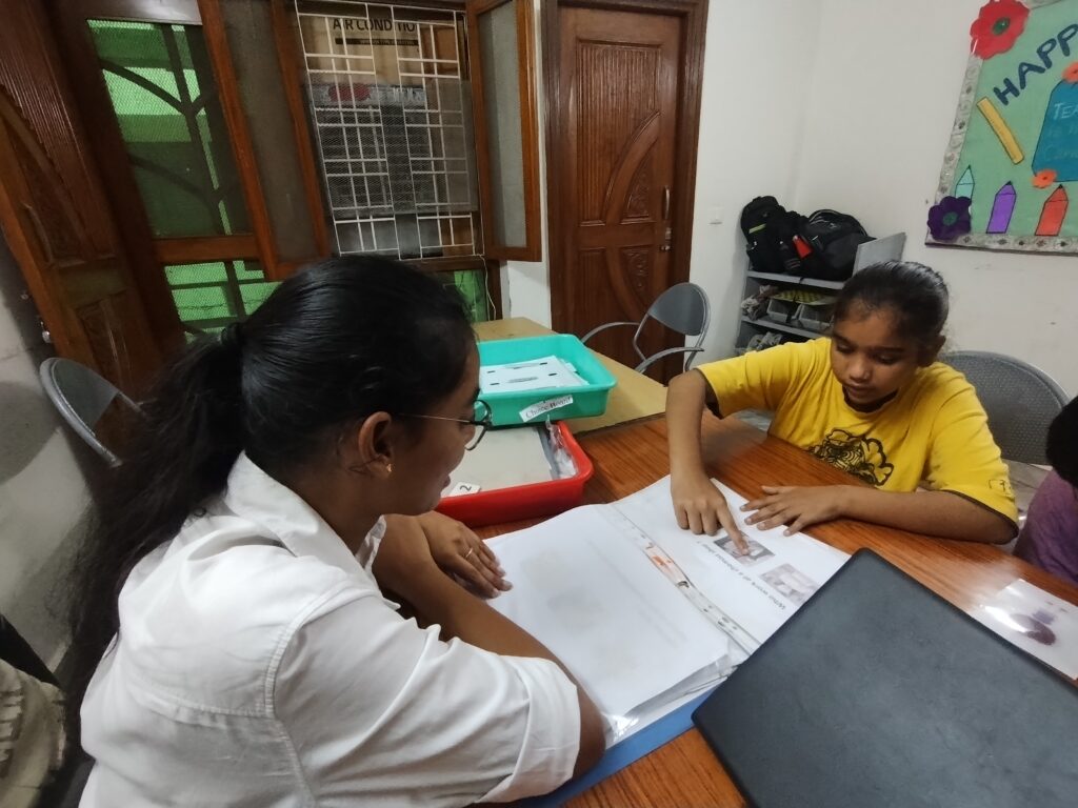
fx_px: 498
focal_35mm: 16
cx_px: 539
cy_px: 404
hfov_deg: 94.5
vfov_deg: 78.1
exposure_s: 1/33.3
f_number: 2.2
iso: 672
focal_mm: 1.66
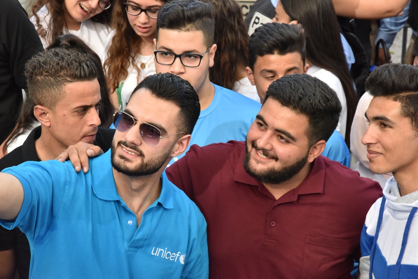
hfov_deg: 20.4
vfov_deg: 13.7
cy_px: 140
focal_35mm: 100
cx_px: 209
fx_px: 1161
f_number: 13
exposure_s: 1/640
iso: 2500
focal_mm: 100
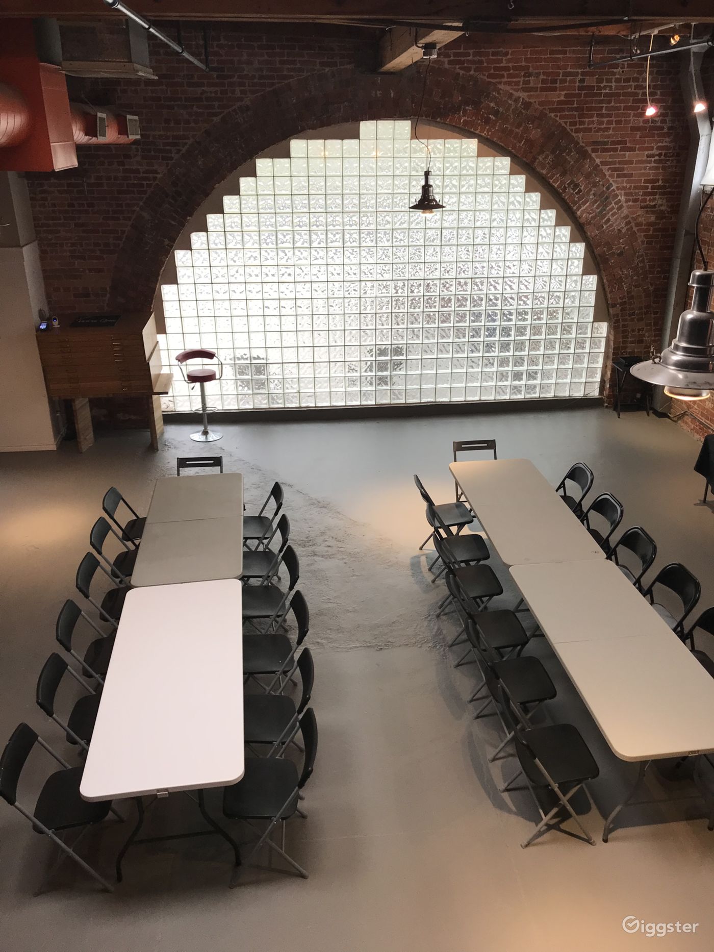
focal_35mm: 28
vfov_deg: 63.4
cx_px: 357
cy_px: 476
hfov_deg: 49.8
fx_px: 770
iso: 25
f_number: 1.8
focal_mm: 3.99
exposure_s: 1/40
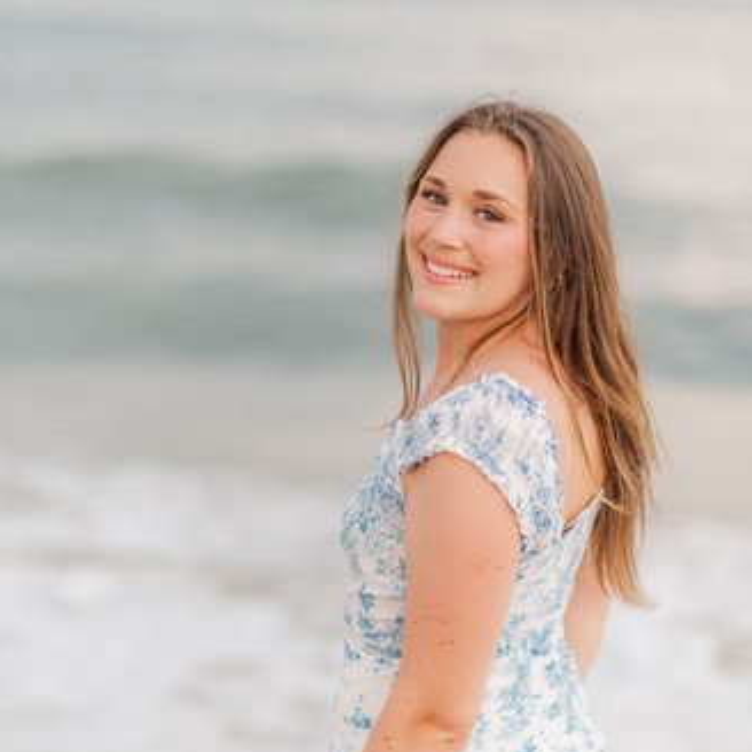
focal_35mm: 110
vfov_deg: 15.8
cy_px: 387
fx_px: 2704
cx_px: 377
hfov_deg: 15.8
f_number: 2.2
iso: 200
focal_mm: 85
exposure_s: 1/800
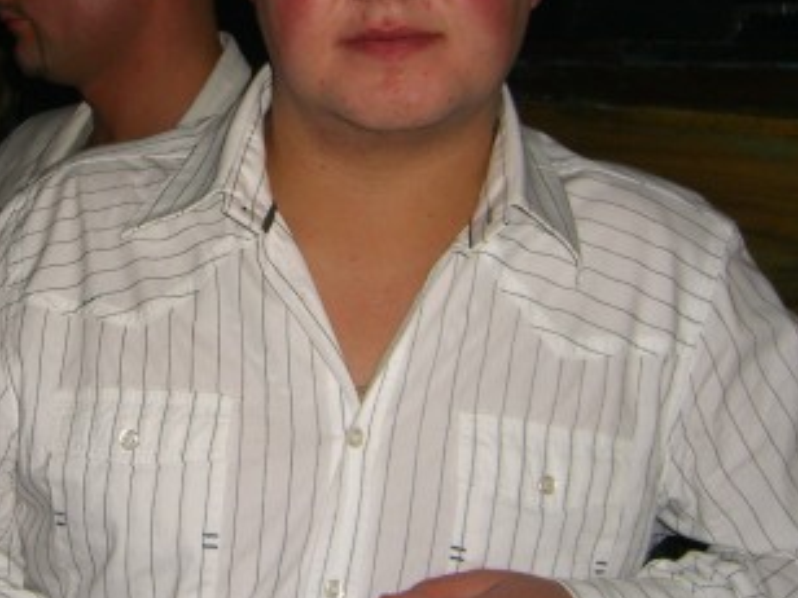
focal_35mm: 74
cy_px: 137
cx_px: 148
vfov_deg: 19.7
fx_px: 1706
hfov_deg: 25.8
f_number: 2.8
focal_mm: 7.9
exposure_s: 1/60
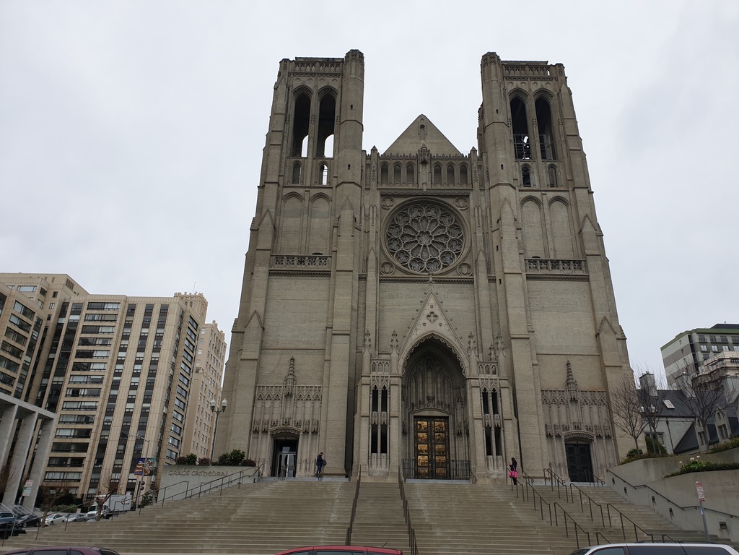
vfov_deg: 53.1
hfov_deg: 67.3
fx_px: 555
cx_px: 370
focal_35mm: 26
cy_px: 278
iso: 50
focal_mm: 4.3
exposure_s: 1/832
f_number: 2.4
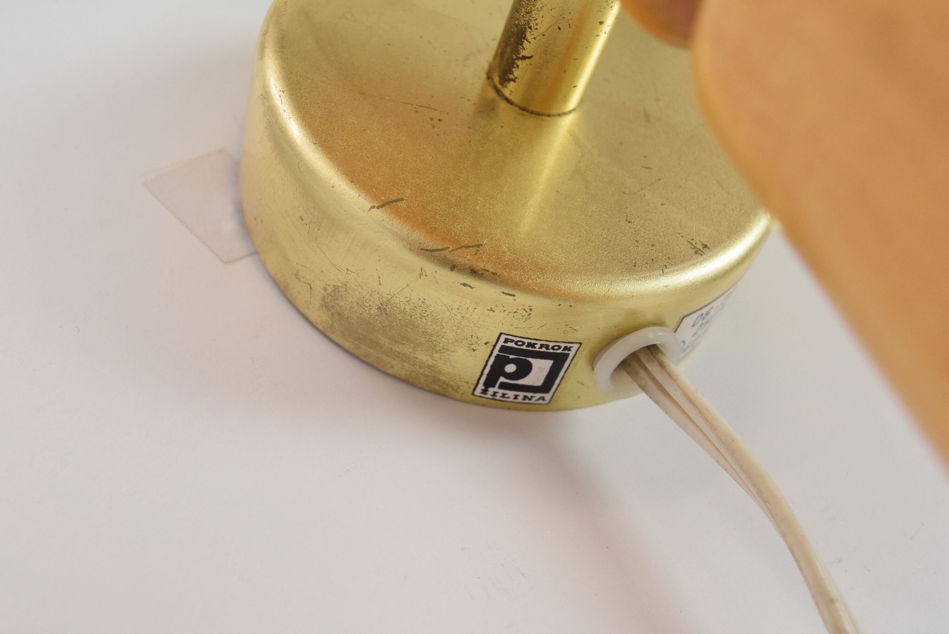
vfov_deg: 28.1
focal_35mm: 48
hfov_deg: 41.1
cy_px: 317
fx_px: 1266
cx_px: 474
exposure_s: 1/250
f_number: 8
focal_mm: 32
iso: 1600
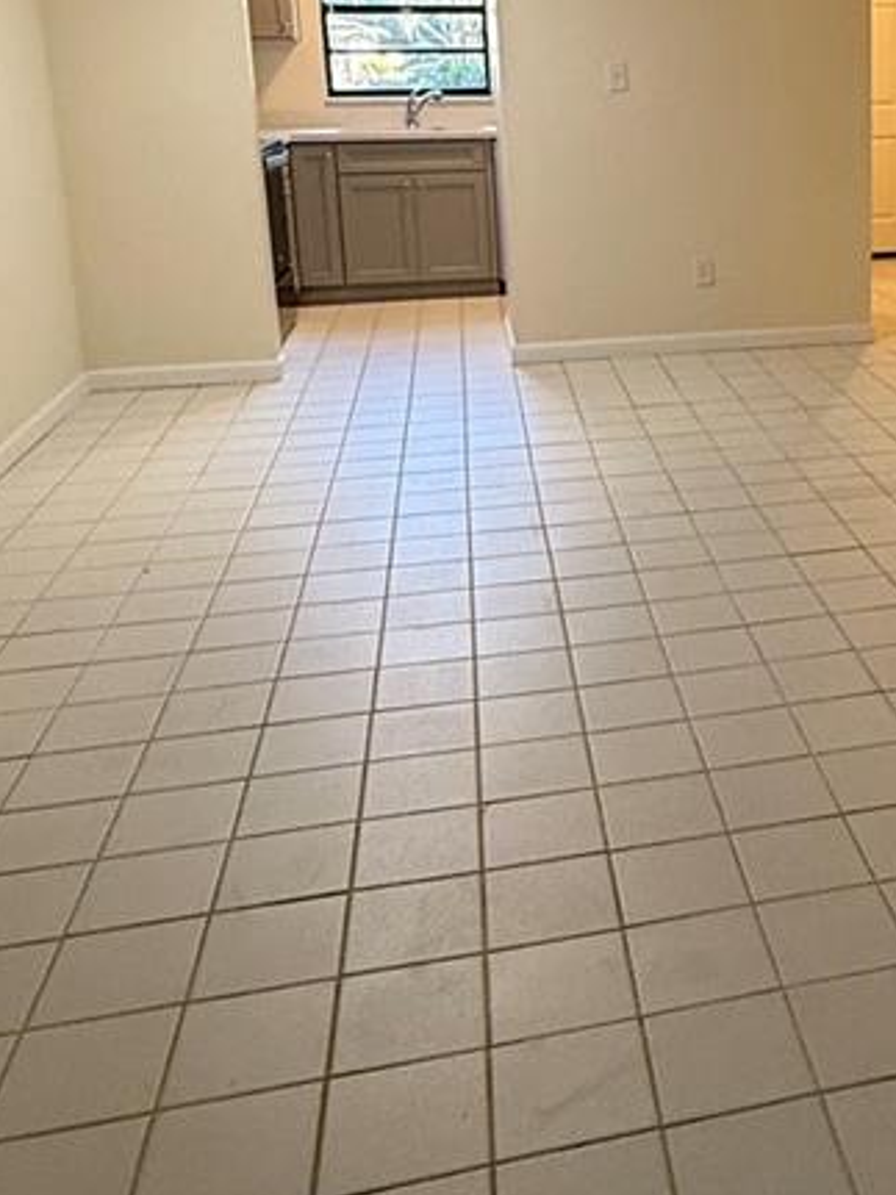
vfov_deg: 46.7
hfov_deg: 34.4
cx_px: 835
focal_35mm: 39
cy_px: 352
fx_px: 1347
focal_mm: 2.22
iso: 320
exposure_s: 1/120
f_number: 2.2
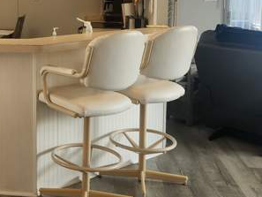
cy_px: 30
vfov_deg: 23.2
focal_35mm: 62
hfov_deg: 29.6
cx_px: 15
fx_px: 469
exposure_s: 1/120
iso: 125
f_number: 1.8
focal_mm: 5.4
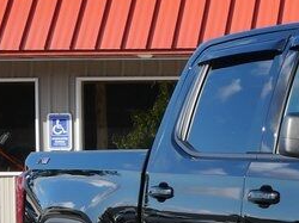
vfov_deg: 7.2
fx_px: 1769
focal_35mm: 205
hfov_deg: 9.3
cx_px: 519
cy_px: 296
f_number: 9
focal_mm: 25
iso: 200
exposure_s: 1/250
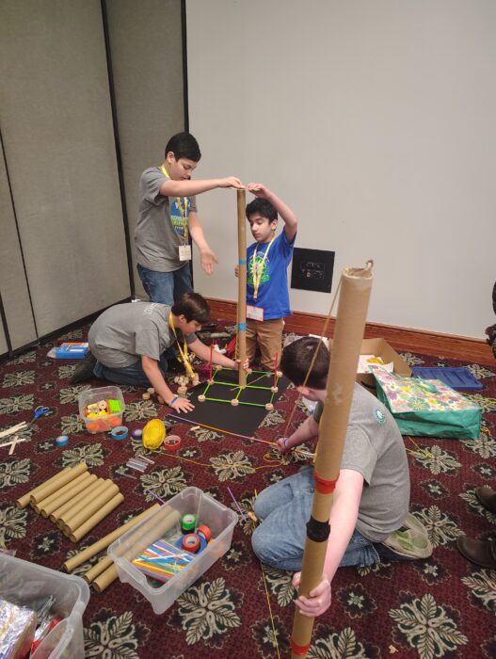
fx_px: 457
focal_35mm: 24
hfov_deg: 56.9
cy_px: 330
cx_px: 248
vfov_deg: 71.5
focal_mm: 5.56
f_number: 1.8
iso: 934
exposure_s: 1/60
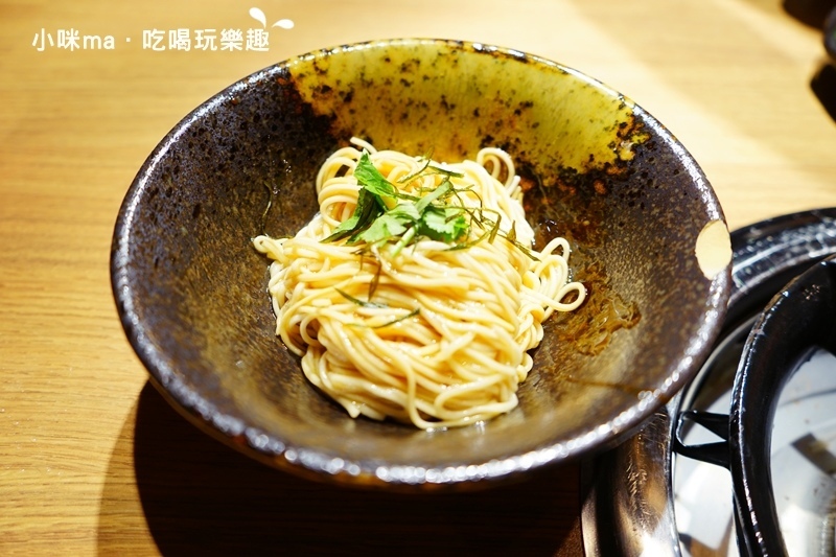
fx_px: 650
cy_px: 278
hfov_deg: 65.5
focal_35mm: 28
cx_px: 418
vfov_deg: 46.4
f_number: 3.5
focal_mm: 28
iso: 500
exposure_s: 1/60
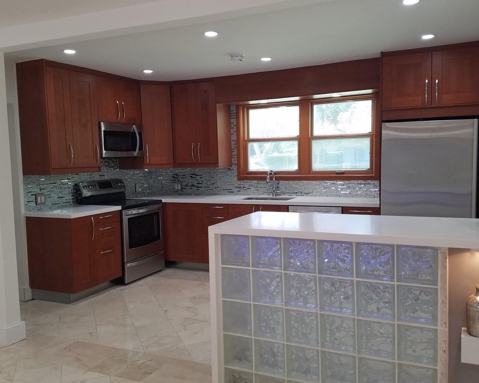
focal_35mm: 33
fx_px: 468
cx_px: 236
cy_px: 182
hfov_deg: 54.2
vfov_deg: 44.5
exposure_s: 1/120
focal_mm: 4.2
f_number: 1.7
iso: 100
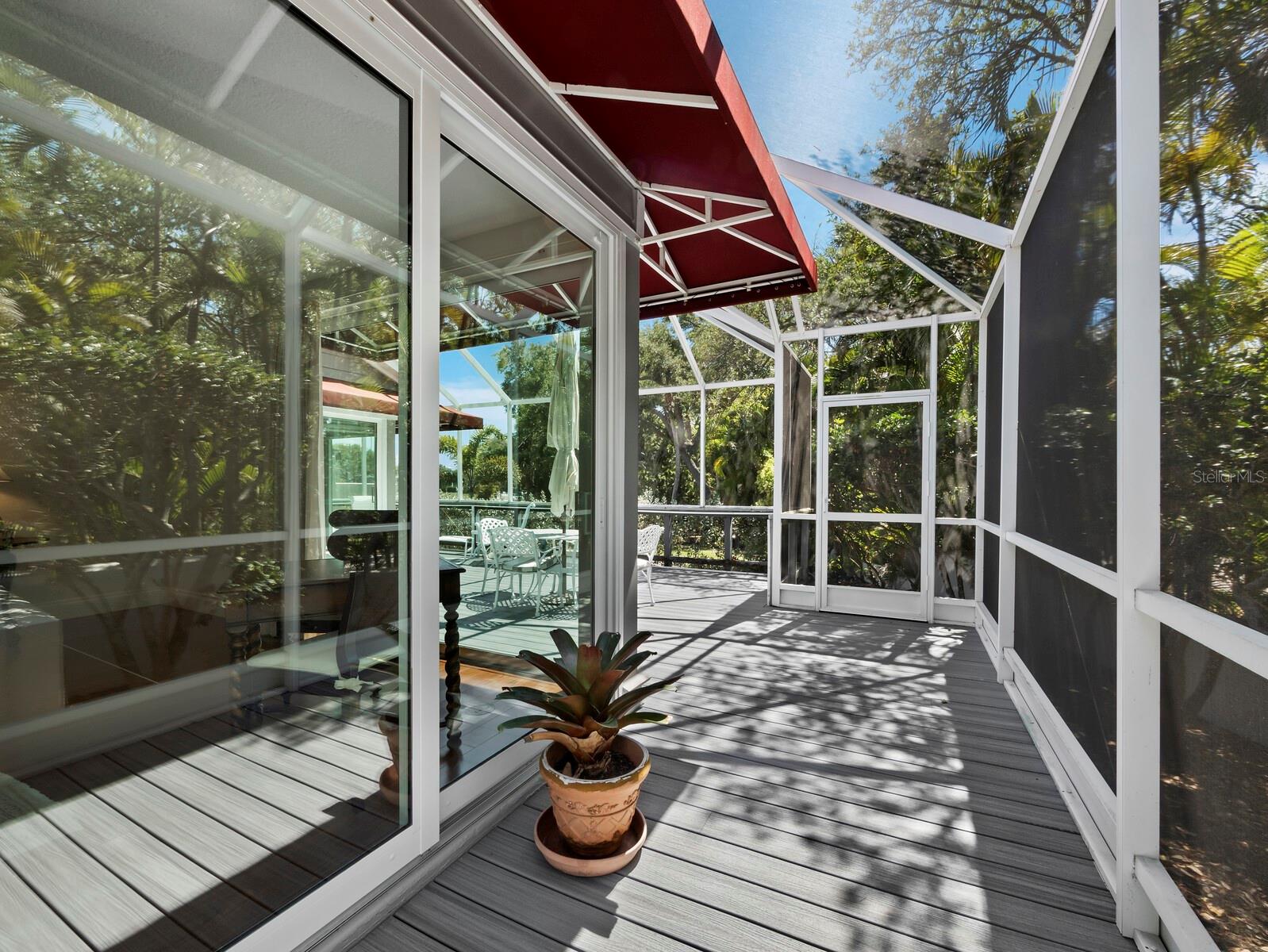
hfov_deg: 102.0
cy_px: 476
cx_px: 634
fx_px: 513
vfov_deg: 85.7
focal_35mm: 14
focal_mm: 7
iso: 320
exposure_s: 1/40
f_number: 11
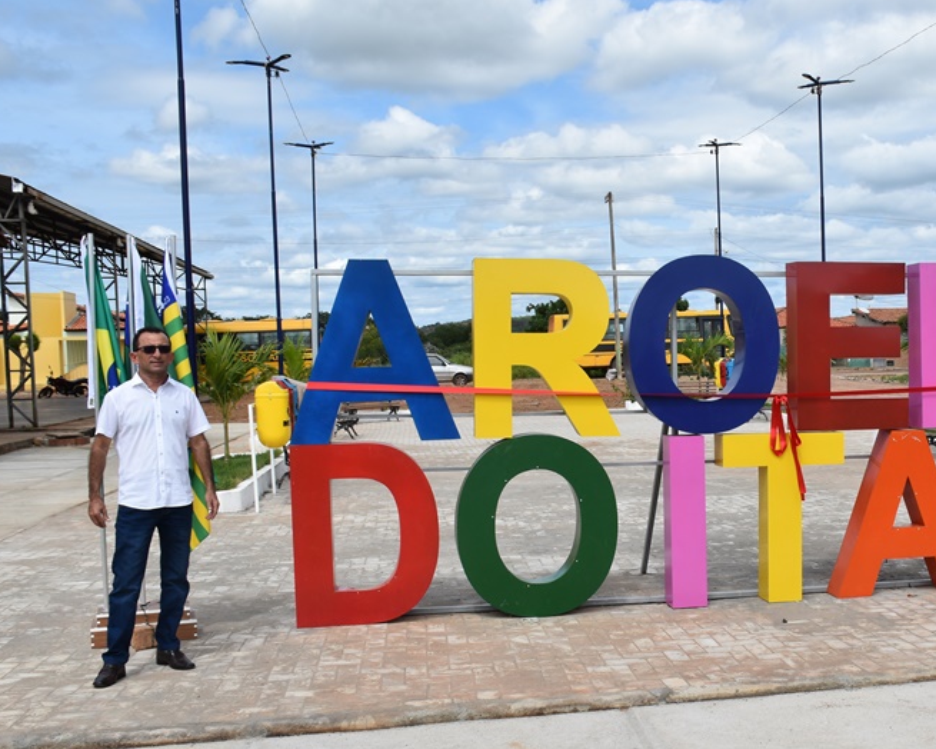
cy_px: 430
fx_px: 1191
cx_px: 694
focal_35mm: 43
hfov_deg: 41.7
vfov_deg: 34.8
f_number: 10
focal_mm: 20
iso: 200
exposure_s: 1/400
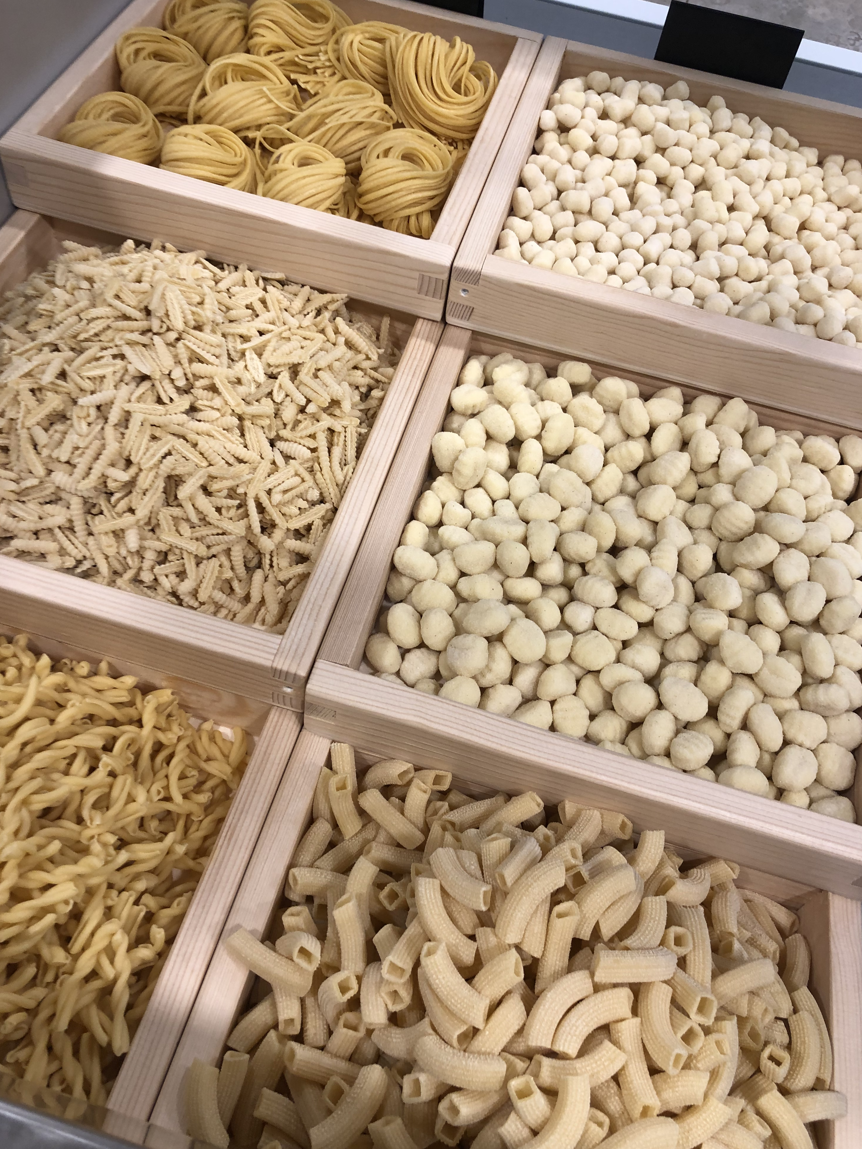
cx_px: 431
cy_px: 557
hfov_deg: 48.2
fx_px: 963
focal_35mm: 29
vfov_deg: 61.6
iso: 20
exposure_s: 1/33
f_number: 1.8
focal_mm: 4
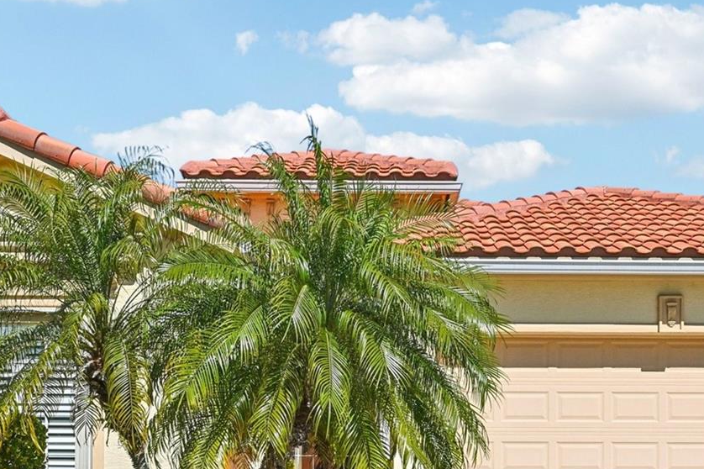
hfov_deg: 45.3
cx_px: 407
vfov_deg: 30.4
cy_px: 383
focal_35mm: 43
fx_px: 840
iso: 1250
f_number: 8
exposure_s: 1/6400
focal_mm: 22.5
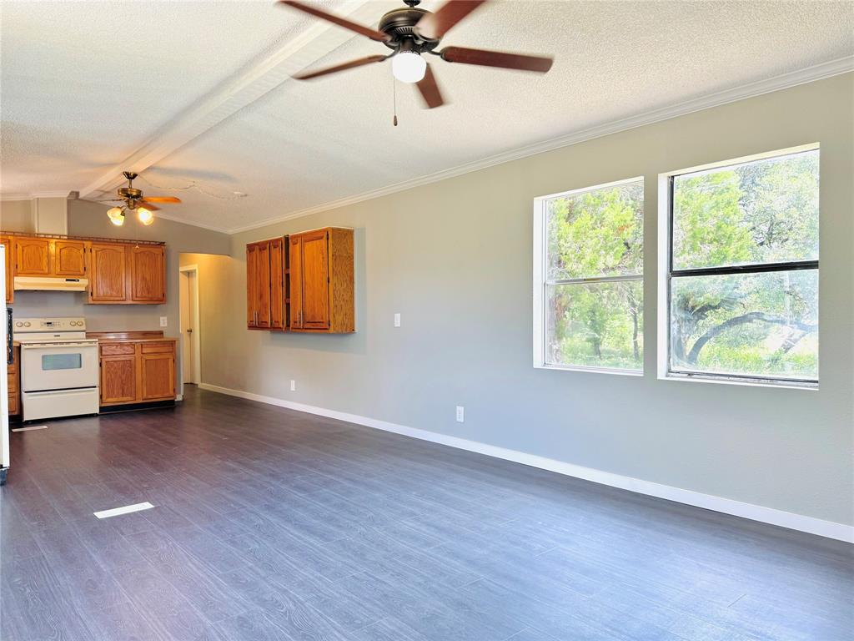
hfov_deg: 71.6
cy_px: 320
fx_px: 592
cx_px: 427
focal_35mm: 24
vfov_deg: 56.8
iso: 50
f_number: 1.78
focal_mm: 6.76
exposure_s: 1/135
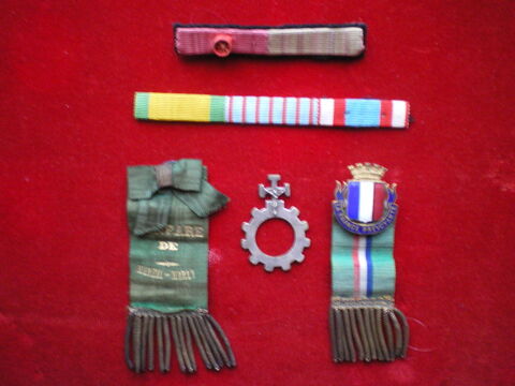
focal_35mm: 38
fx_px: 565
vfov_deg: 37.7
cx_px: 258
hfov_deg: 49.0
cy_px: 193
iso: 400
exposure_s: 1/8
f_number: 3.1
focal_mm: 6.3
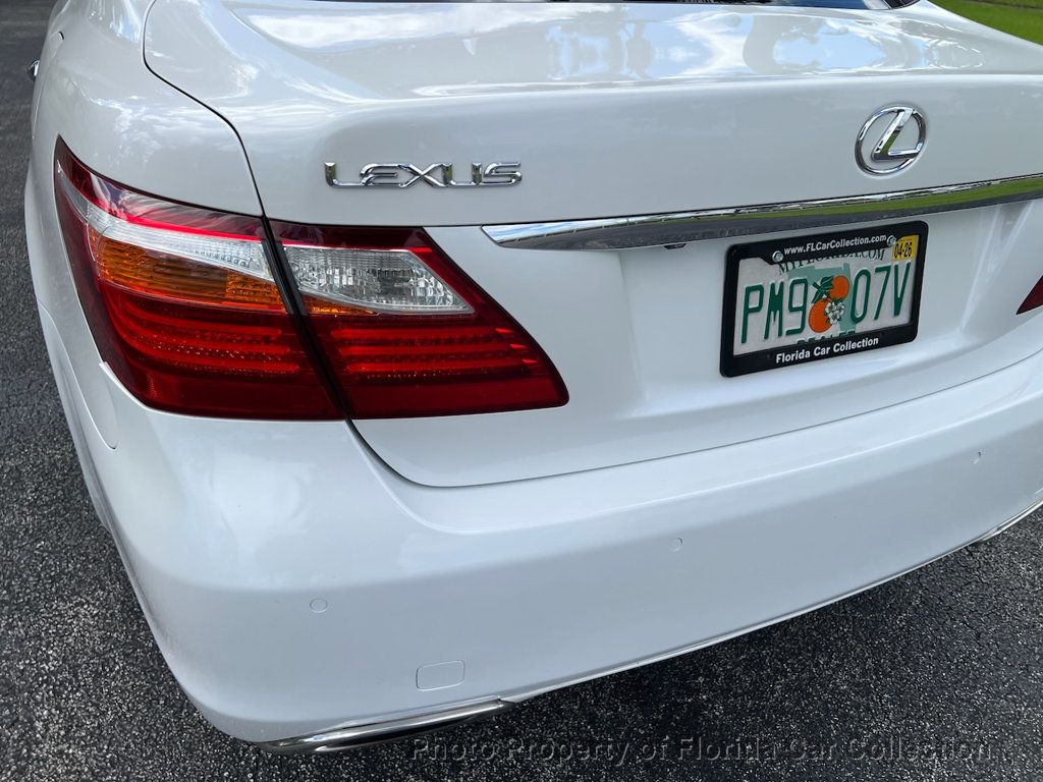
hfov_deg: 67.3
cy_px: 391
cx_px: 522
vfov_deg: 53.1
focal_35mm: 26
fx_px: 783
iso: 50
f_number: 1.5
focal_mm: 5.7
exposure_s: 1/3571
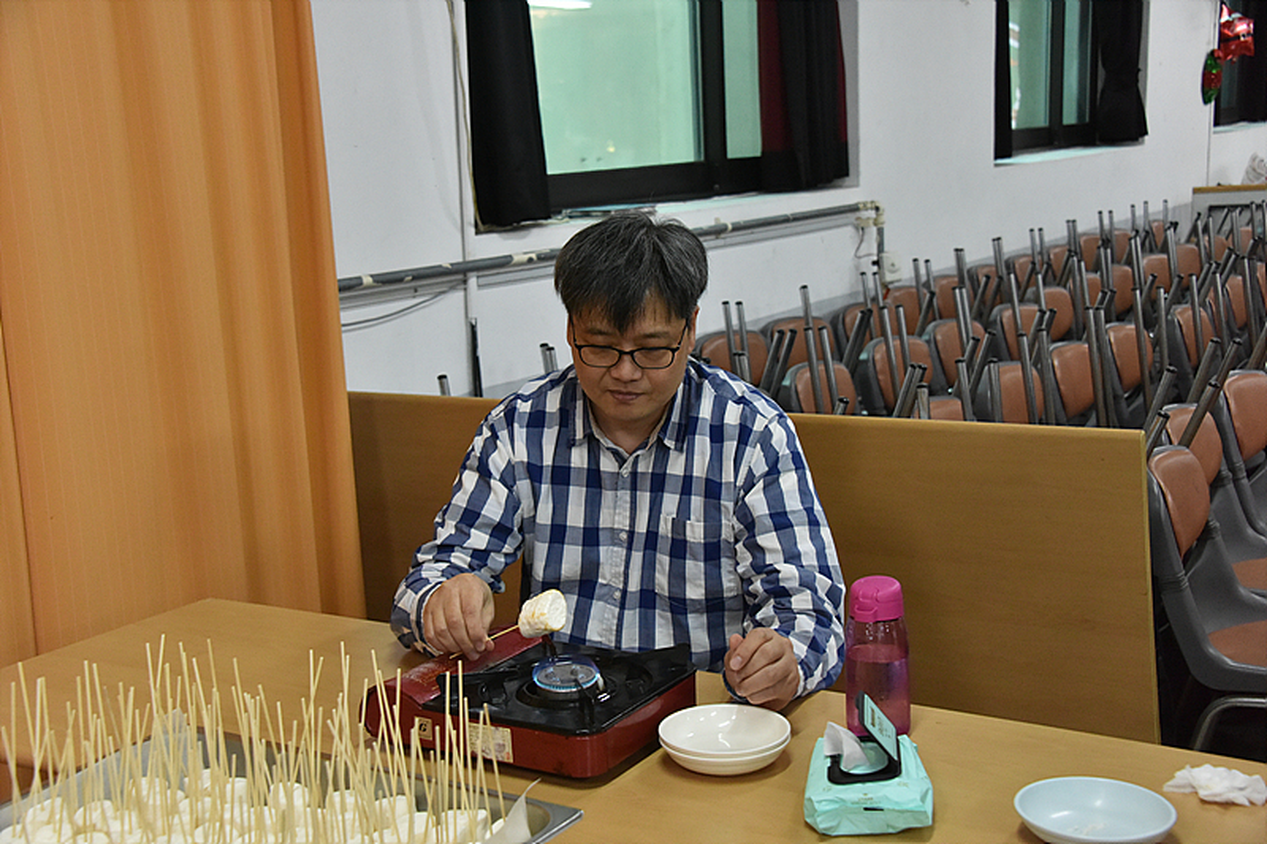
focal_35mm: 48
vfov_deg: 28.1
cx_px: 634
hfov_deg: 41.1
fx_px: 1689
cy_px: 422
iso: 4000
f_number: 5.6
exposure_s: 1/125
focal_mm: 48
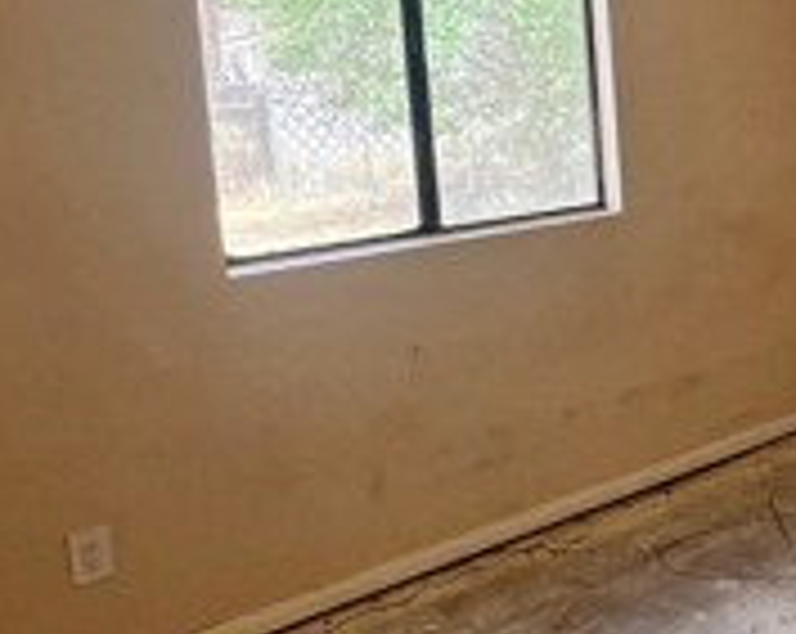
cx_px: 890
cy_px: 166
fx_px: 1082
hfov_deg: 34.5
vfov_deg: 32.1
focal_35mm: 46
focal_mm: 1.57
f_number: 1.8
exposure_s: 1/99
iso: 100
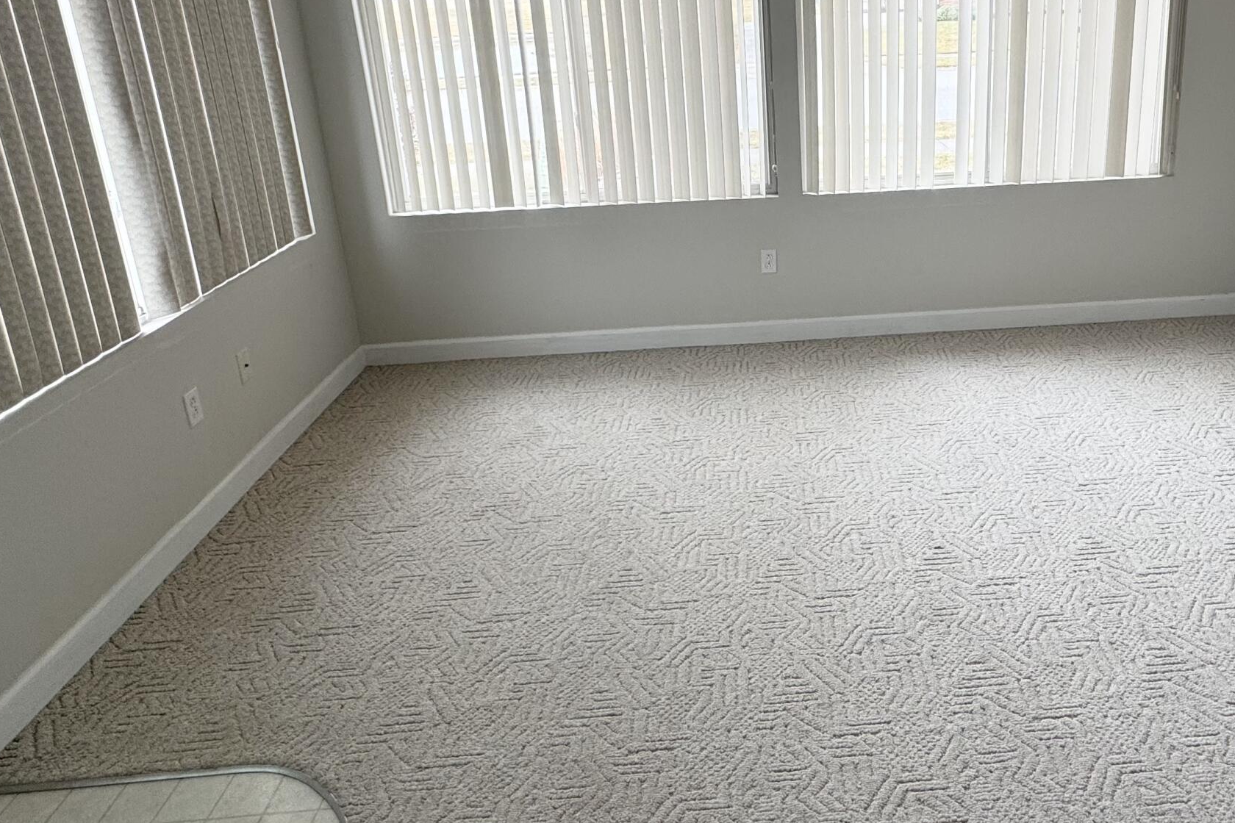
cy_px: 235
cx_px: 801
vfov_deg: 48.2
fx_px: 892
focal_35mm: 26
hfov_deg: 67.9
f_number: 2.2
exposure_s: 1/99
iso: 50
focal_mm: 2.22
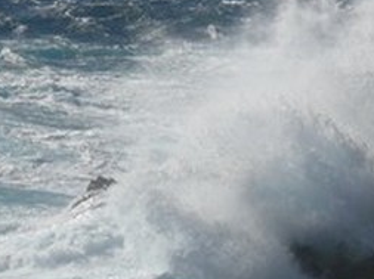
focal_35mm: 1300
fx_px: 14026
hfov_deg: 1.5
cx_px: 239
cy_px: 64
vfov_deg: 1.1
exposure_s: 1/800
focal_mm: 88.8
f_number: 8
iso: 100
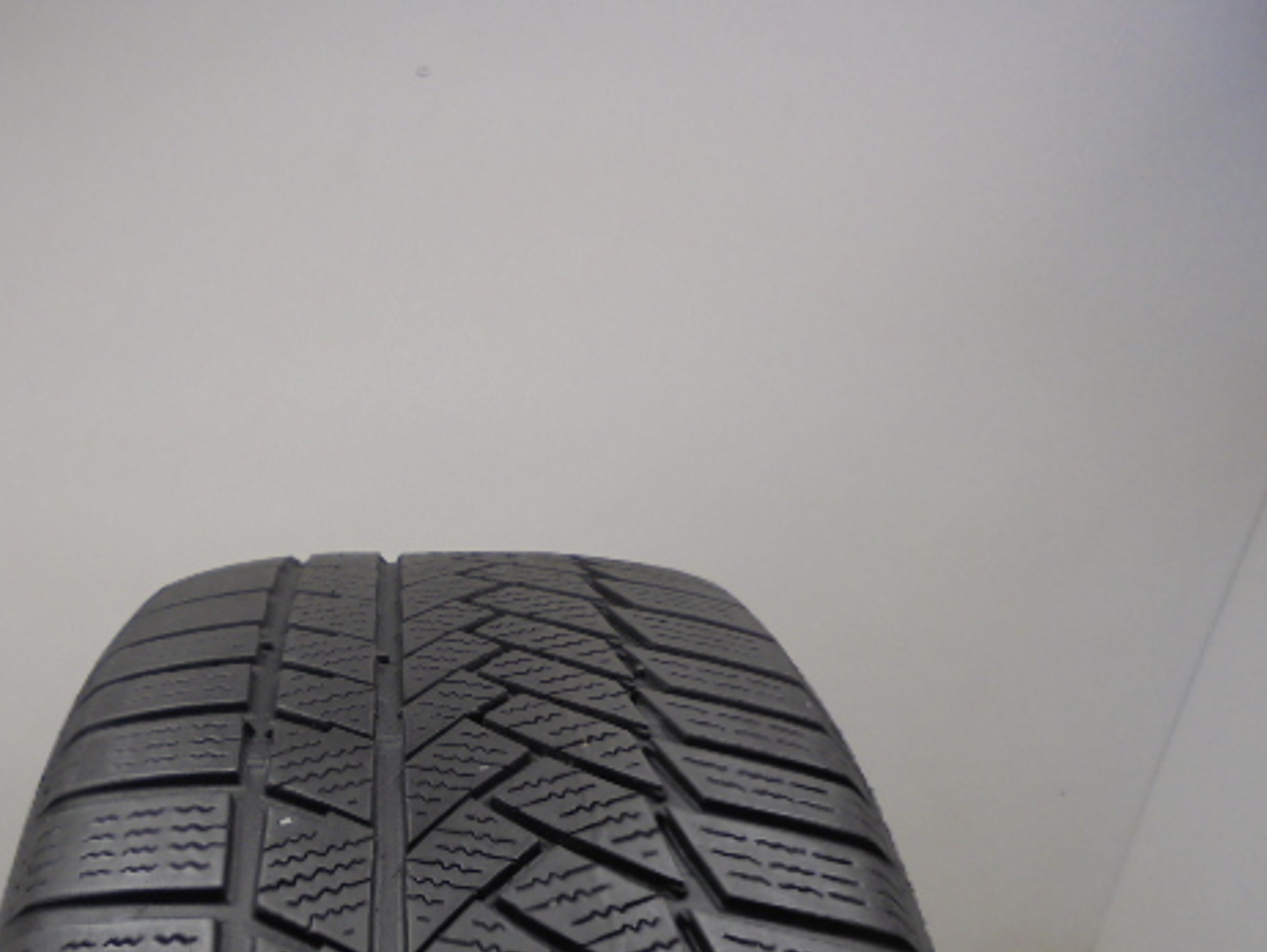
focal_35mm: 36
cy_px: 642
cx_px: 409
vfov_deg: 39.2
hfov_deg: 50.3
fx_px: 1318
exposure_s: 1/30
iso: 100
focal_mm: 4.6
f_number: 3.5
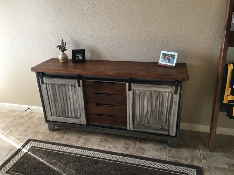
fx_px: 196
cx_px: 117
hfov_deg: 61.7
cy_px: 88
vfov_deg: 48.2
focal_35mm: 29
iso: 80
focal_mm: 4.15
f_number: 2.2
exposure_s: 1/30
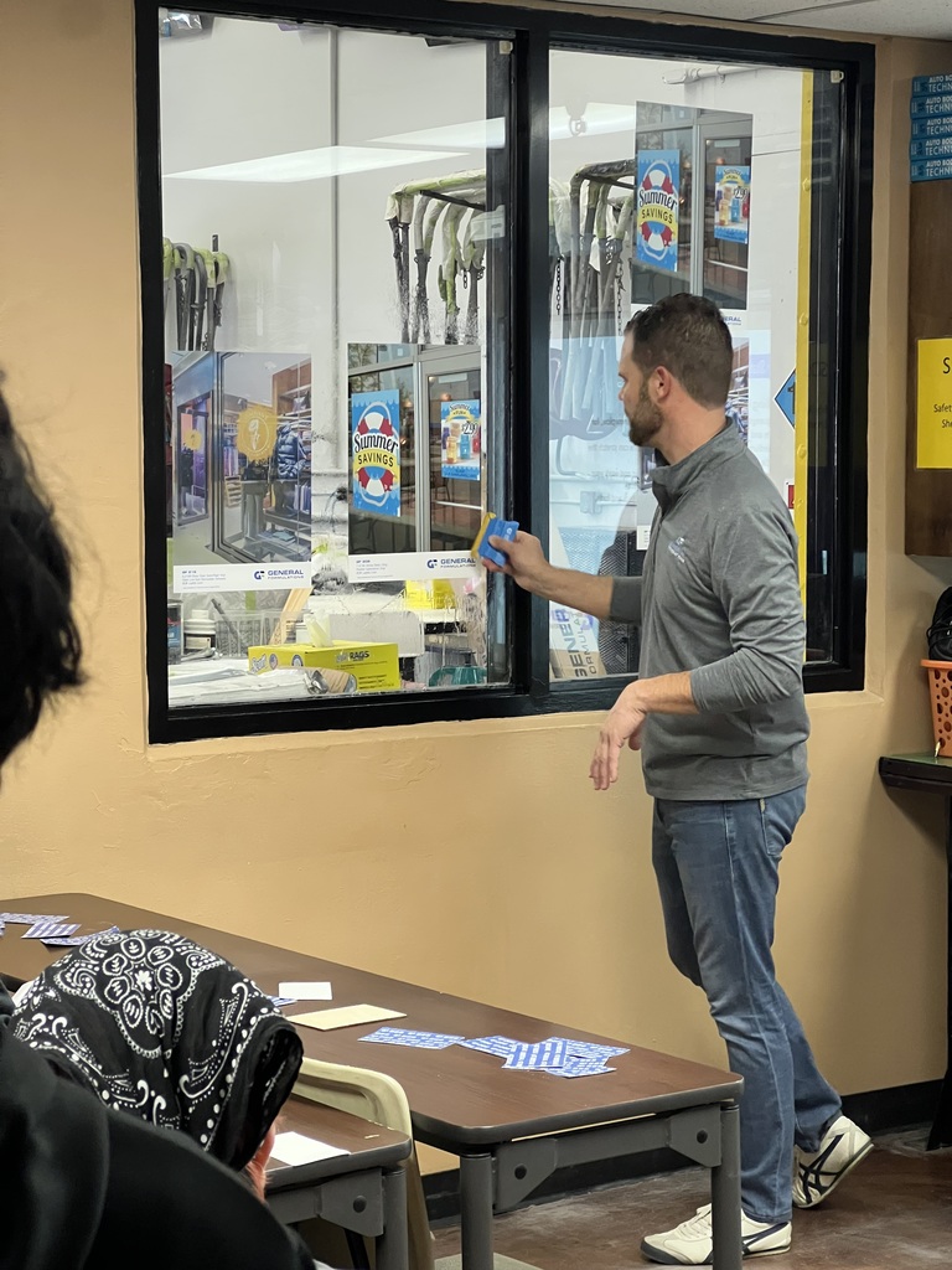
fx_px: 2824
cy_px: 635
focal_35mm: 77
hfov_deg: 19.1
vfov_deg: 25.3
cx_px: 476
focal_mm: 9
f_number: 2.8
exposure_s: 1/60
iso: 500
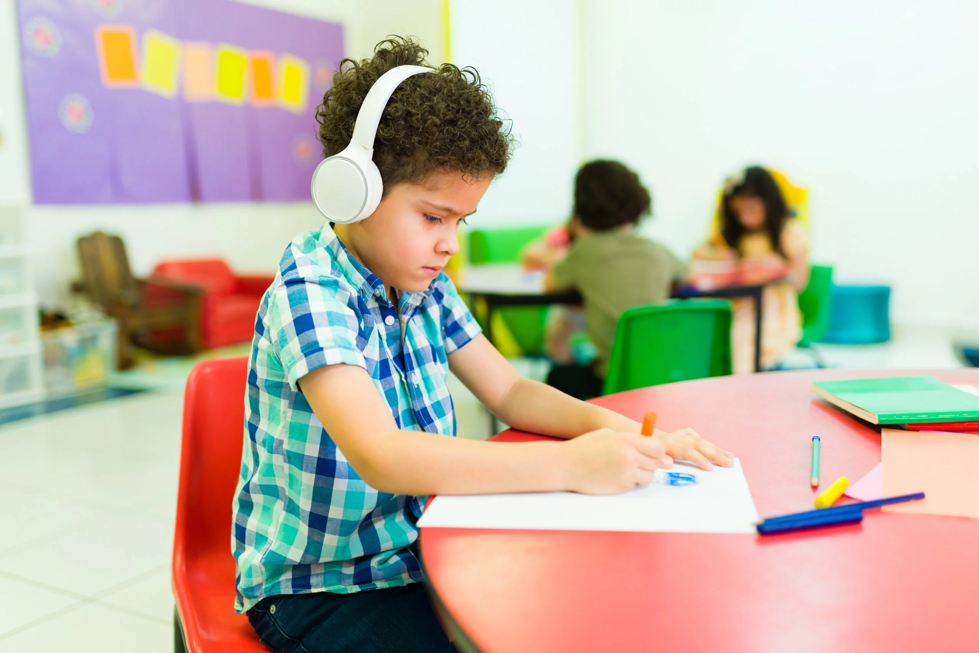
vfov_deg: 37.9
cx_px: 490
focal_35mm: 35
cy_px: 326
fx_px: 952
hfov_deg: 54.4
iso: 500
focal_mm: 35
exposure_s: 1/160
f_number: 1.6
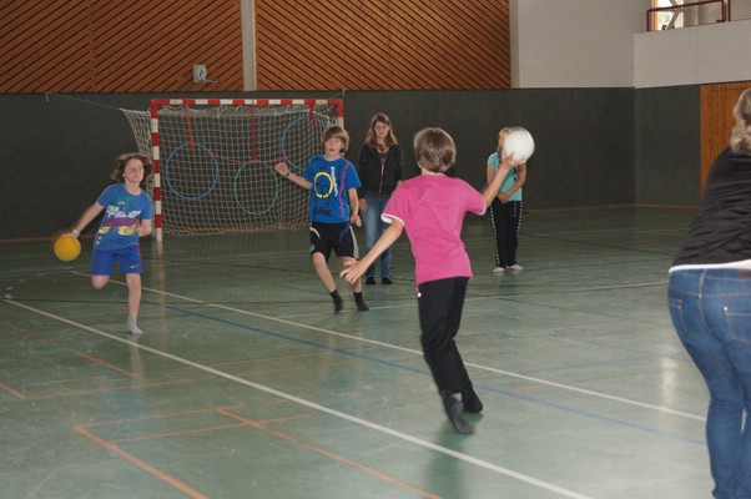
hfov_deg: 29.9
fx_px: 1407
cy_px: 250
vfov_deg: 20.1
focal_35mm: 68
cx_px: 376
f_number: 5.6
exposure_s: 1/80
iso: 1250
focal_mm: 45
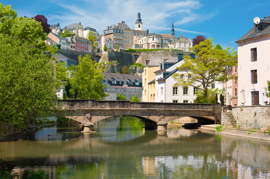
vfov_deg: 27.0
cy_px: 90
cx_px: 135
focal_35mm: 50
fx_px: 375
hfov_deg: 39.6
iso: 100
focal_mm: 50
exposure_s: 1/200
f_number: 5.6
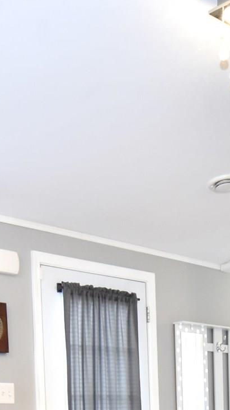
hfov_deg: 18.1
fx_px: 716
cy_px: 473
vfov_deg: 28.4
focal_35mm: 66
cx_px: 171
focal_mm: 10
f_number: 3.5
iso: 400
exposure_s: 1/30
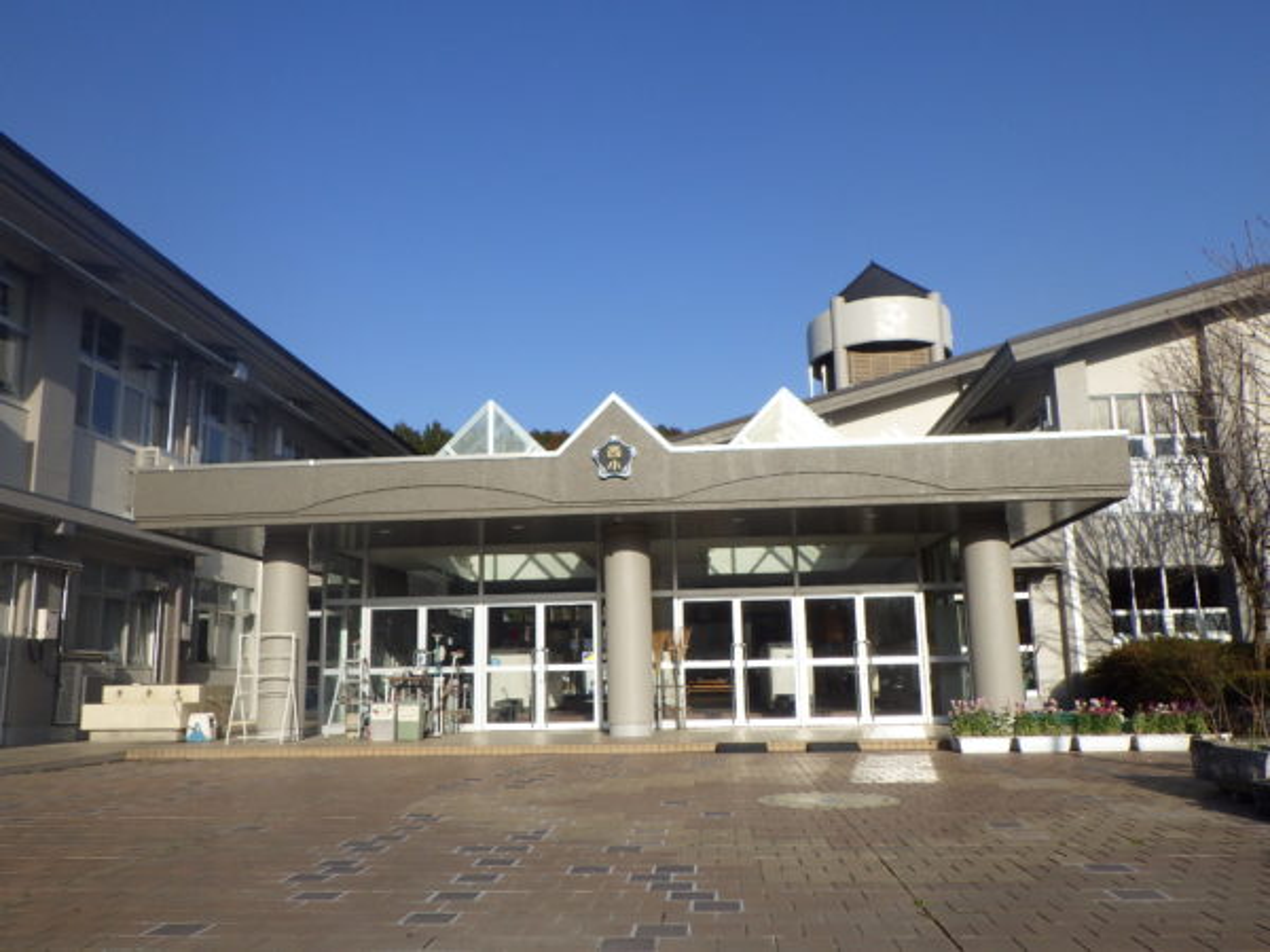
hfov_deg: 63.4
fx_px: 1027
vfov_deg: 49.7
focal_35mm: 28
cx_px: 635
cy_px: 476
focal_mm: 5
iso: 125
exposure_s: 1/1000
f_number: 4.2
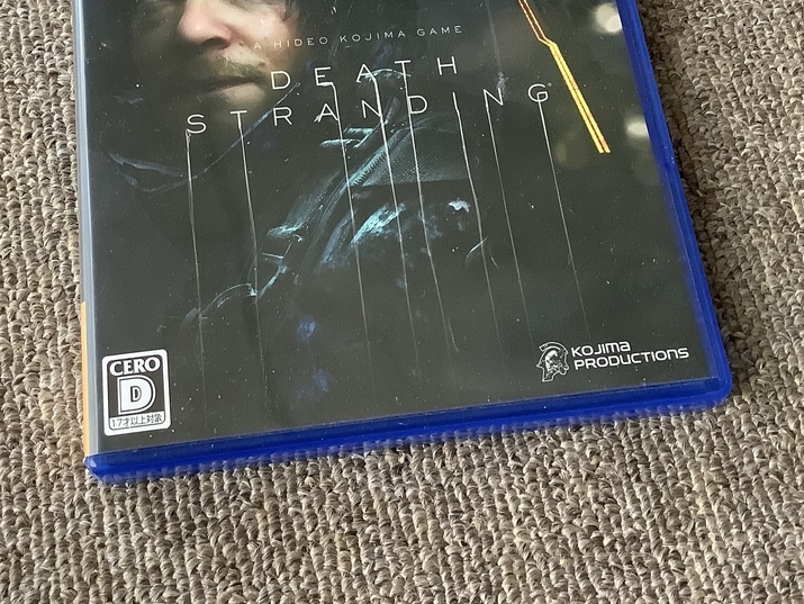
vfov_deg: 27.5
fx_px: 1208
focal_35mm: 52
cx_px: 388
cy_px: 123
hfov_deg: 36.8
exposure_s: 1/40
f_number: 2.4
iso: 320
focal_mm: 3.3
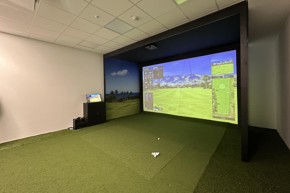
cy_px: 88
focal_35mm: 15
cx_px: 148
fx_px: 121
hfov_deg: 100.4
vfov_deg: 77.2
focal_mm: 2.22
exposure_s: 1/60
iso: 400
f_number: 2.2
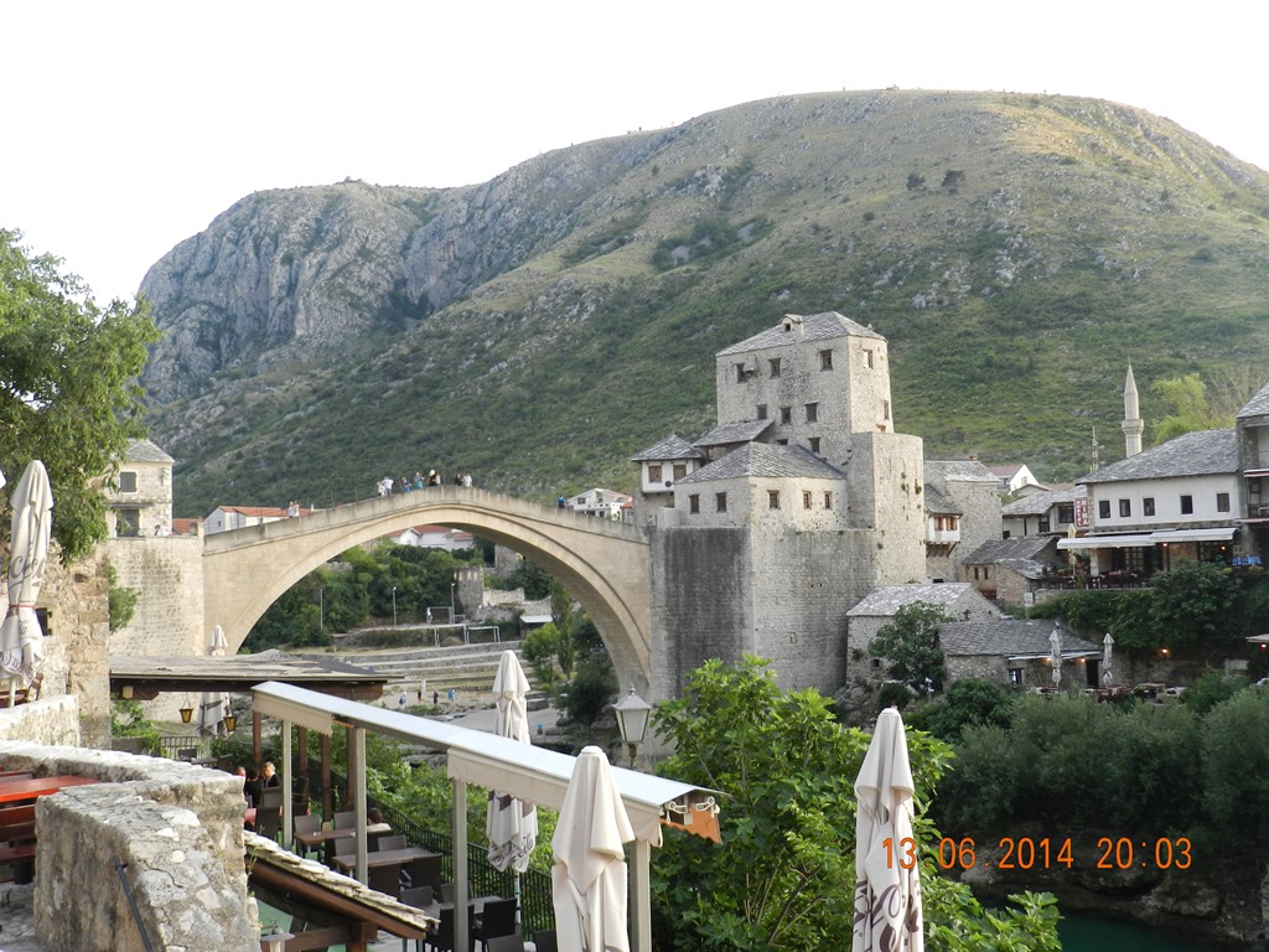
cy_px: 476
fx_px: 1393
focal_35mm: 38
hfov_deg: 49.0
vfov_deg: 37.7
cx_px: 634
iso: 160
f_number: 4
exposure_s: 1/30
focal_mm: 6.7
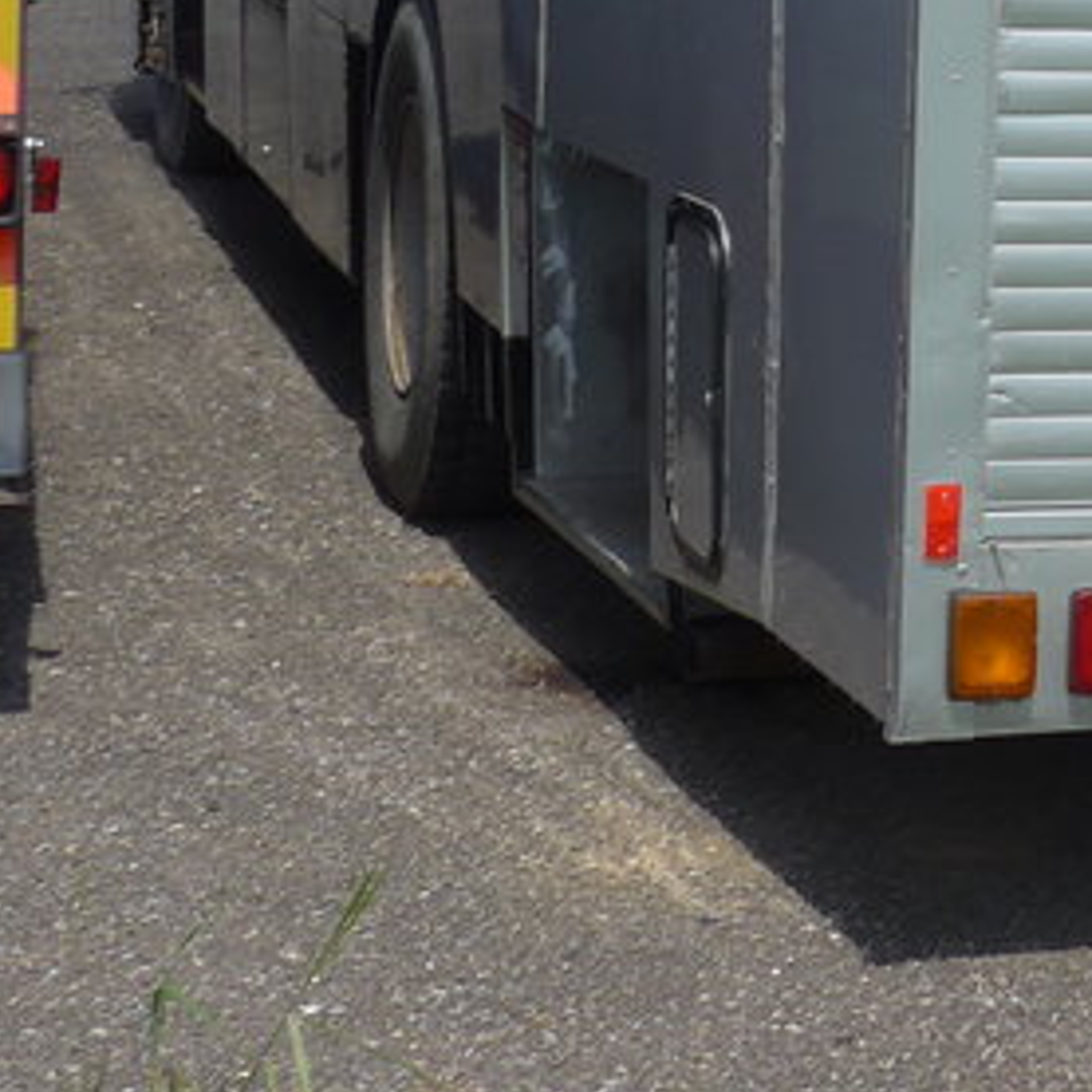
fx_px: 4640
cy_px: -319
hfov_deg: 12.5
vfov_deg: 13.0
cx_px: 1794
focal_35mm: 130
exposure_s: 1/1600
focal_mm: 7
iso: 80
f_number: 2.8
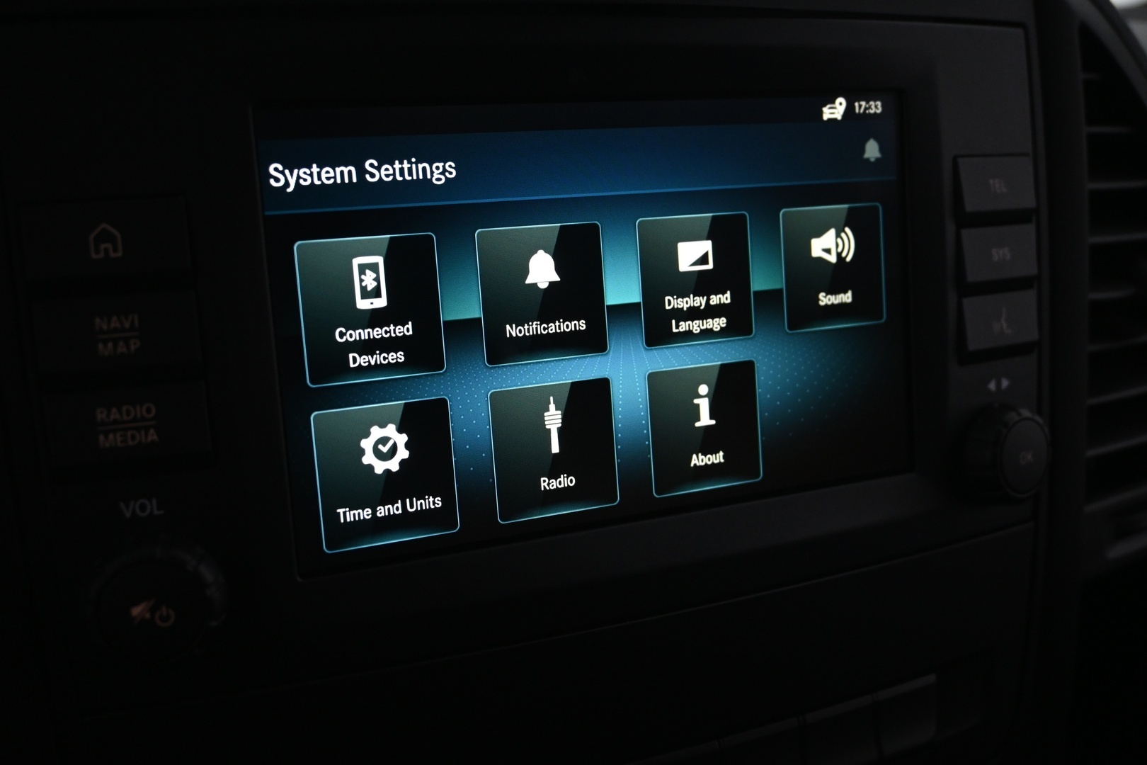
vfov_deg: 36.2
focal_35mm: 37
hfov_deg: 52.2
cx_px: 574
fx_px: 1171
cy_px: 382
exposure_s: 1/40
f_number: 4.2
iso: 1600
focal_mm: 24.5
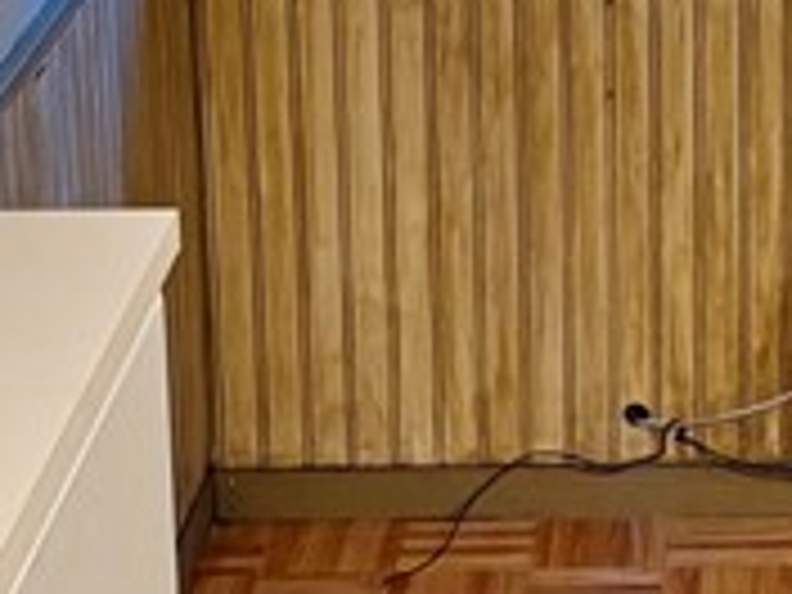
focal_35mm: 151
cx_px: 932
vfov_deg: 9.8
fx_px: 3455
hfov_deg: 12.8
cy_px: 40
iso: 200
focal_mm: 5.96
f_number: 1.6
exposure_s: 1/60
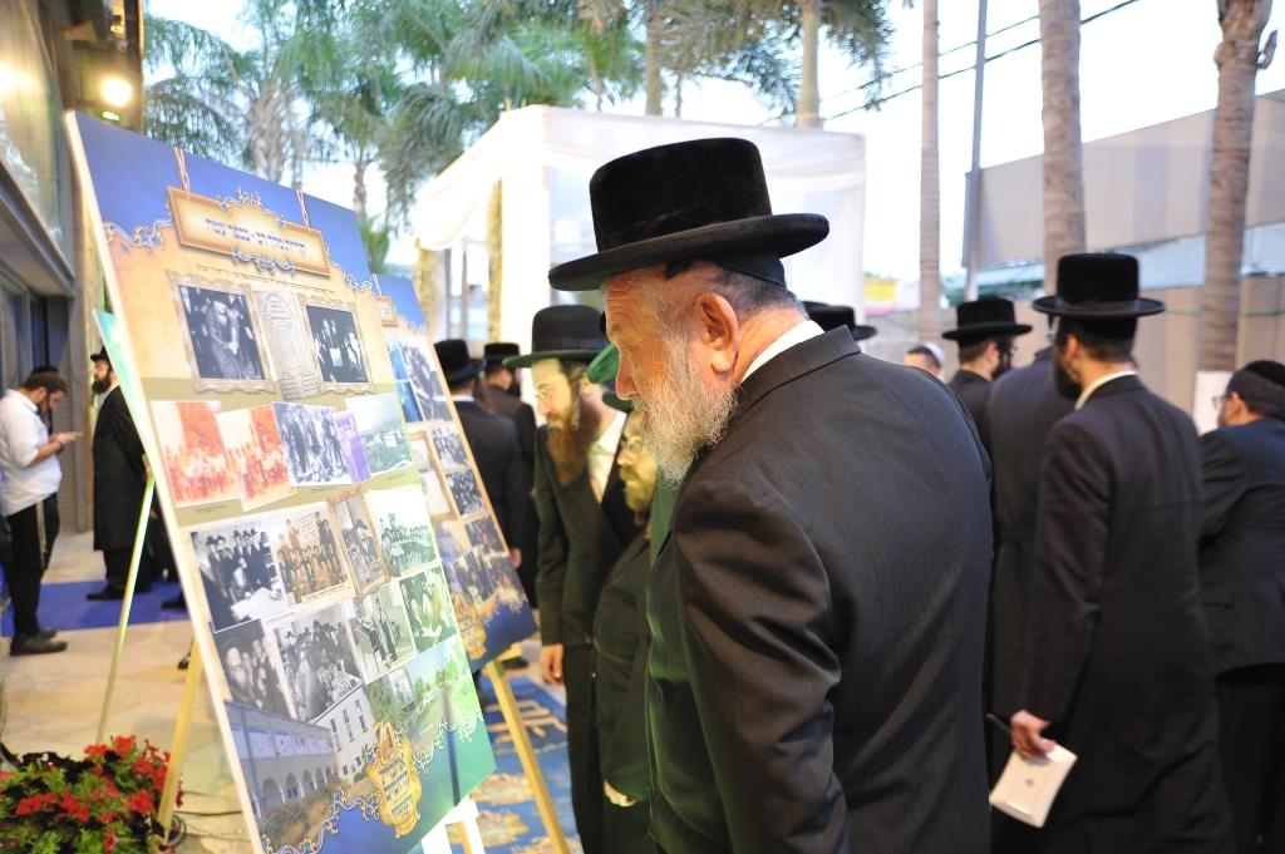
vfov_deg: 38.8
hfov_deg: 55.8
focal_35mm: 34
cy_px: 427
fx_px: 1213
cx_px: 642
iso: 1250
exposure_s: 1/80
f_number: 3.2
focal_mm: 34
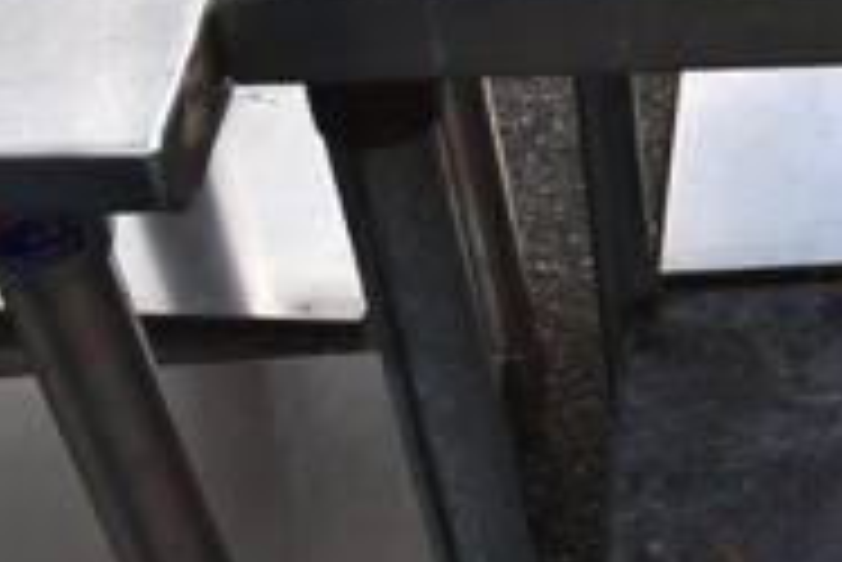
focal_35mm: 88
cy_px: 238
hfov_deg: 19.8
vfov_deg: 15.6
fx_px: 2060
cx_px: 1288
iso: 160
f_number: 8
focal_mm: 18
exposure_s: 1/250
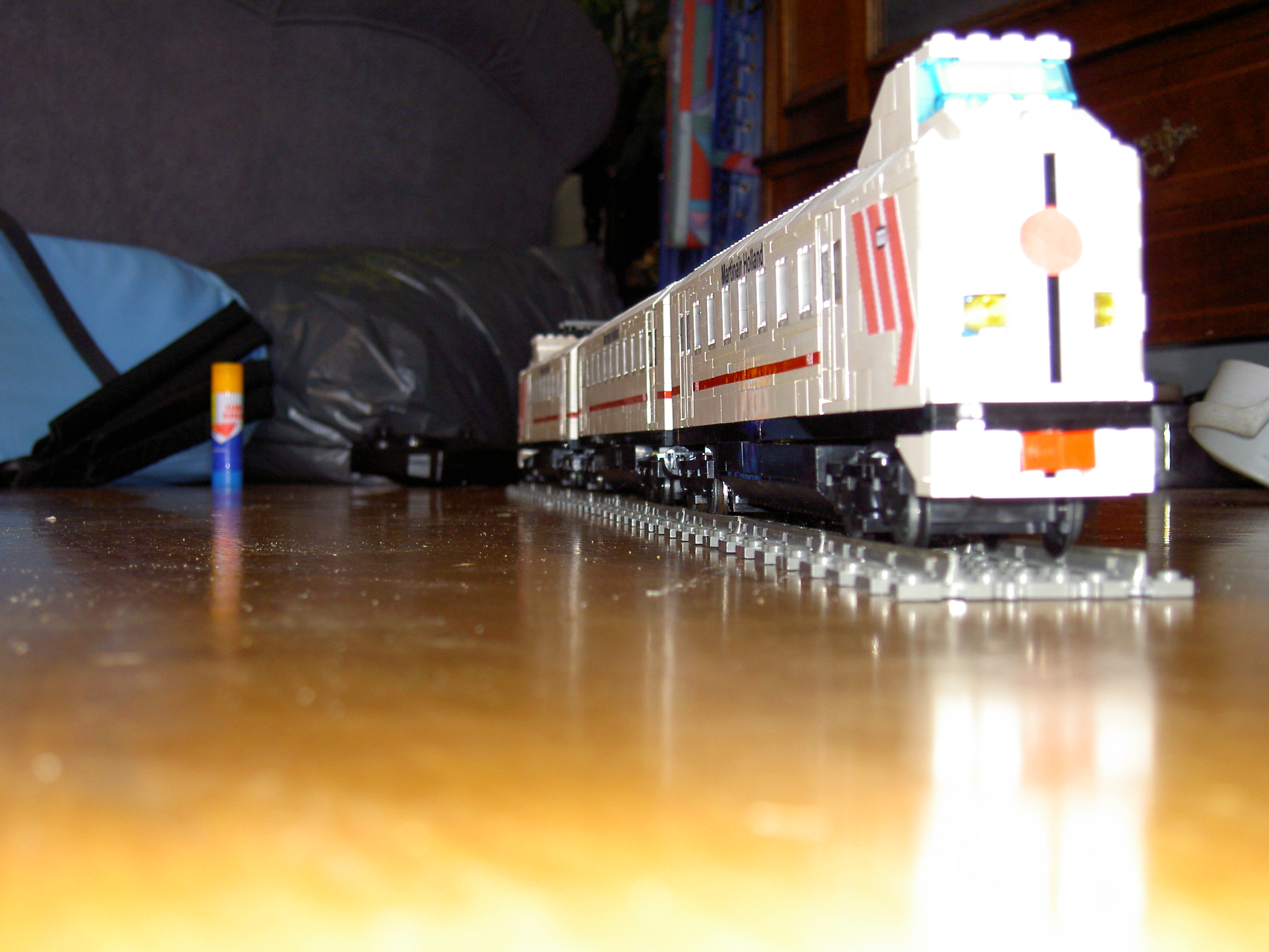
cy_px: 476
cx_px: 634
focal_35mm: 55
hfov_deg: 34.9
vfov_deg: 26.6
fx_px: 2016
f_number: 3.3
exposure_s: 1/60
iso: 100
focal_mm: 11.3
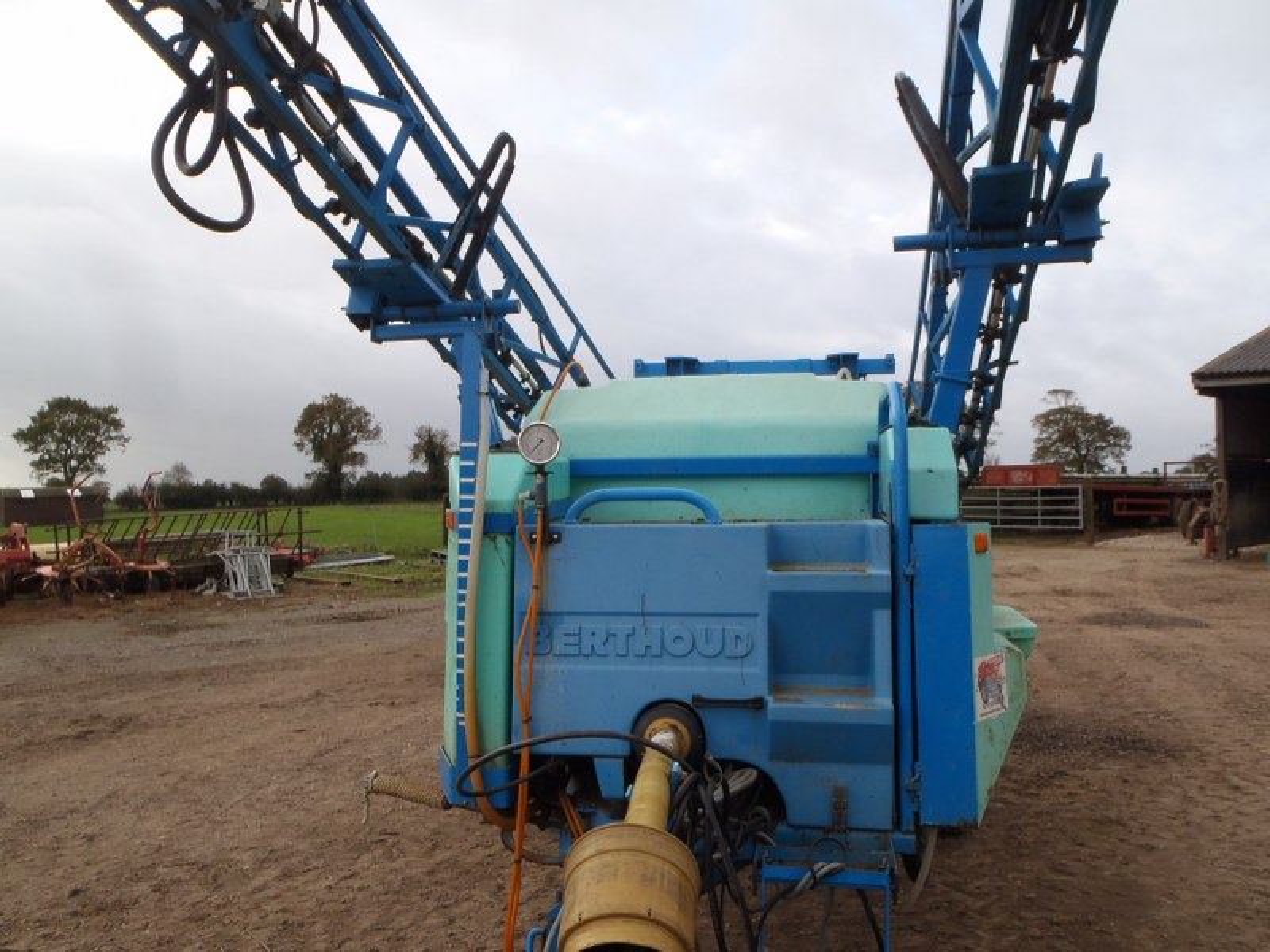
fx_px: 1027
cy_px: 476
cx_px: 635
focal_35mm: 28
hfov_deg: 63.4
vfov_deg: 49.7
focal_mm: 5
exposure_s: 1/200
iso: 80
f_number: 4.5
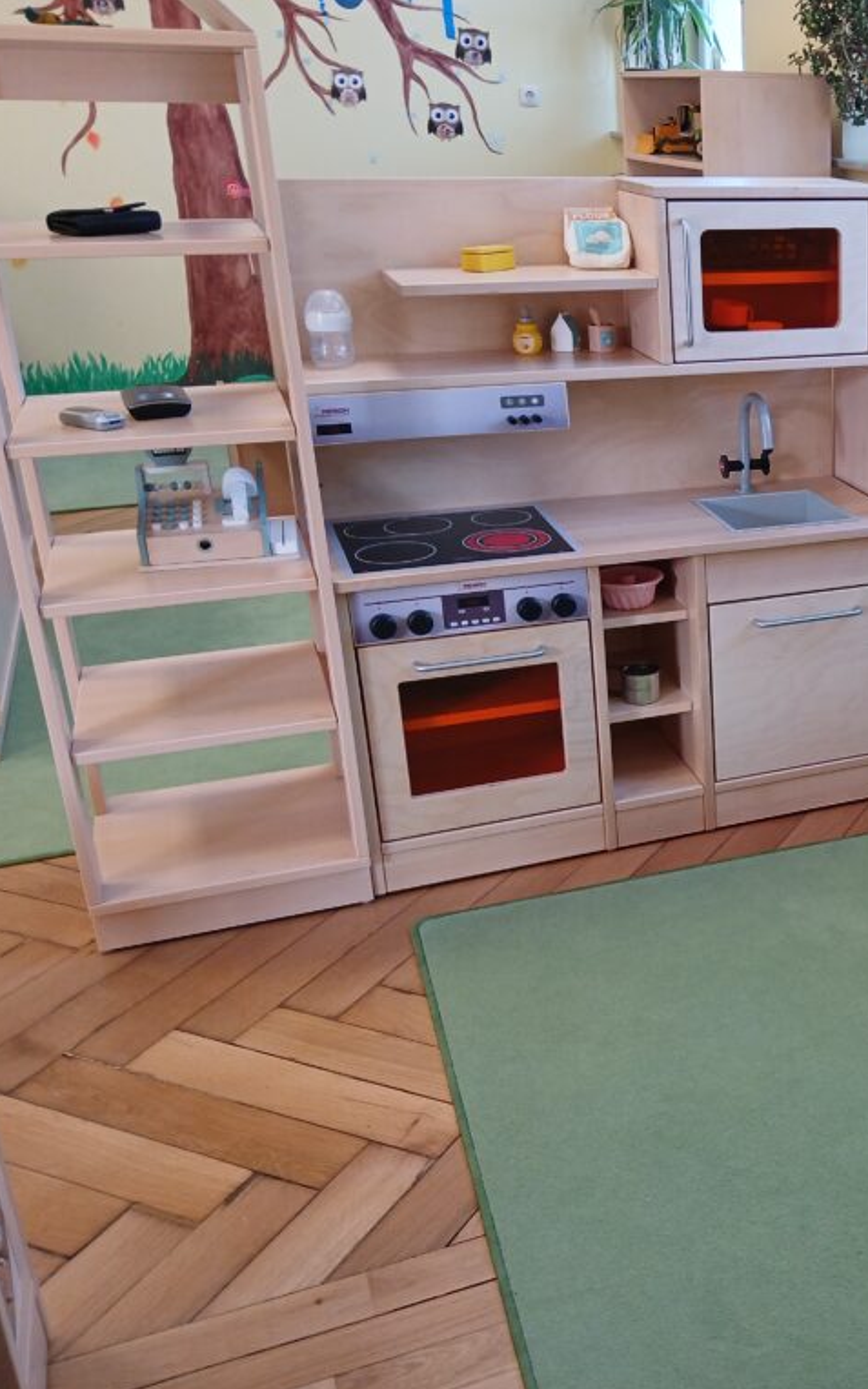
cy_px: 695
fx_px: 1400
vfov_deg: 52.7
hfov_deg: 31.2
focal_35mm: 37
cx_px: 921
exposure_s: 1/50
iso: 100
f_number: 1.8
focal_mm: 3.98
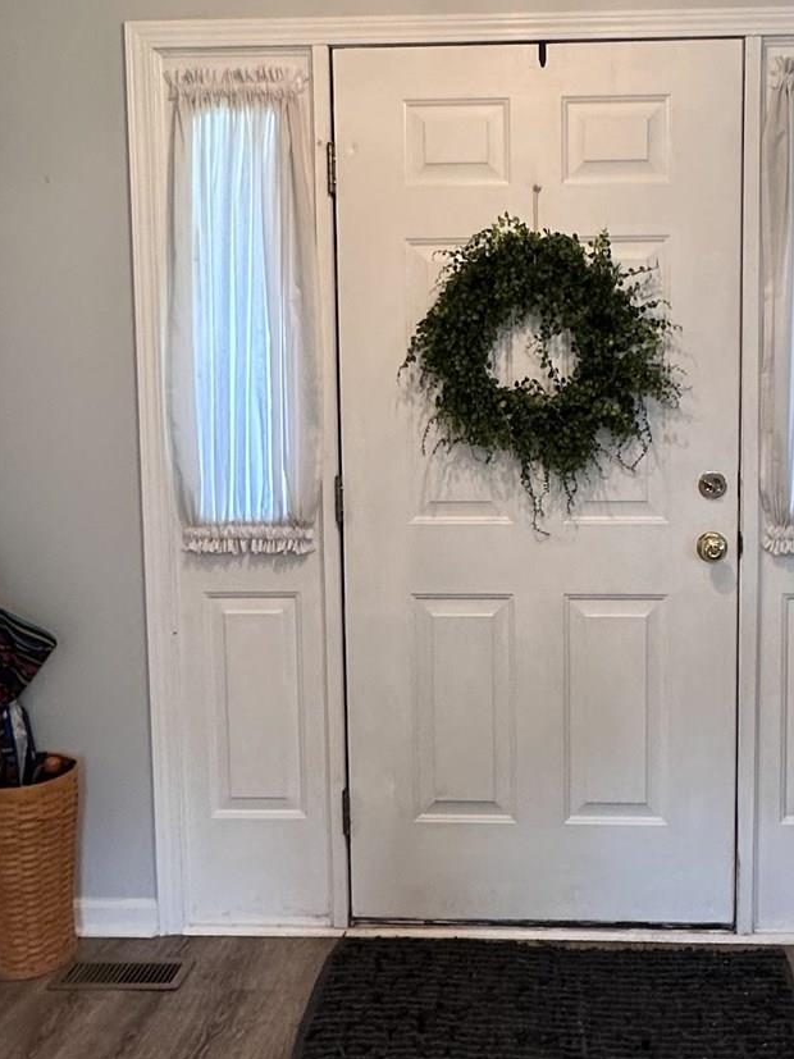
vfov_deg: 47.8
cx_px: 529
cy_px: 490
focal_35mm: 39
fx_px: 1193
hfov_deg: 36.4
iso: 200
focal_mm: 2.22
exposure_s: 1/60
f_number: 2.2
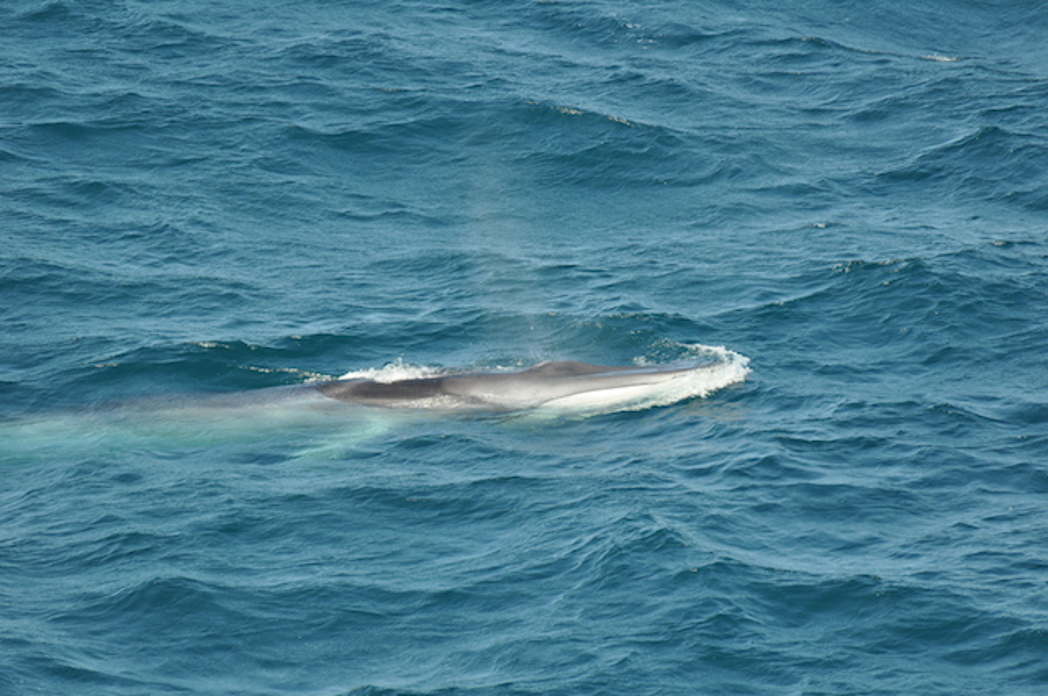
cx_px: 524
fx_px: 13083
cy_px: 348
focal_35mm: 450
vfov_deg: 3.0
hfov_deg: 4.6
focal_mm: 300
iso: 280
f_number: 5.6
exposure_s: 1/500
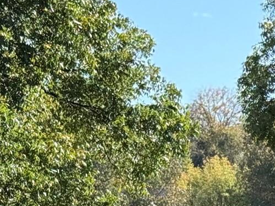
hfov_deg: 9.6
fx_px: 1565
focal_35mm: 197
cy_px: 388
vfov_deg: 7.3
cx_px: 459
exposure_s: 1/1116
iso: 64
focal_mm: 6.76
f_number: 1.78
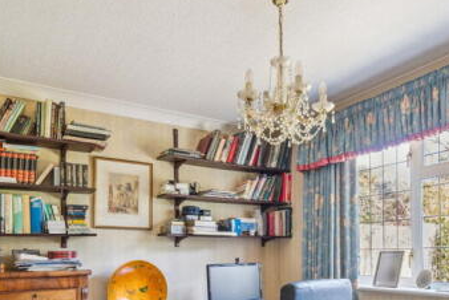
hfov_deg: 60.0
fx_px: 387
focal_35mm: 31
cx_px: 253
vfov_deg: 40.2
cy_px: 250
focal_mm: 16
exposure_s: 1/6
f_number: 5.6
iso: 320
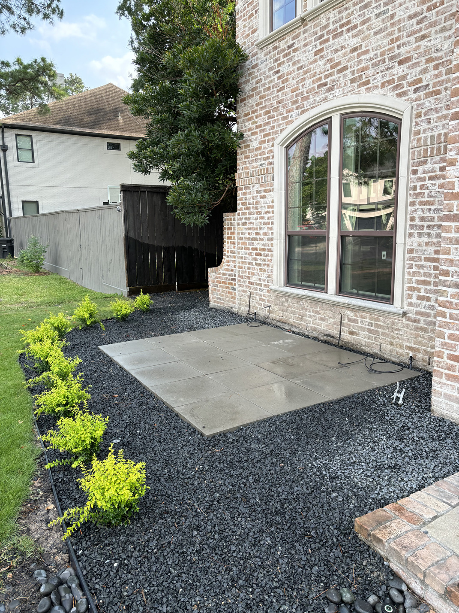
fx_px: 460
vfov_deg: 67.3
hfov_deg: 53.1
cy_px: 306
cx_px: 230
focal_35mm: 26
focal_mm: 5.96
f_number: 1.6
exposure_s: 1/437
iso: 50
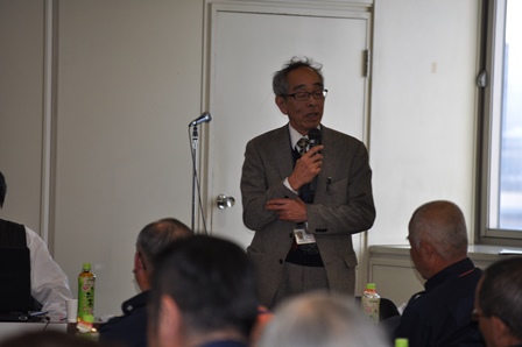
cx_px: 261
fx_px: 3260
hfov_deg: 9.2
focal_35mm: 225
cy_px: 174
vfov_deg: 6.1
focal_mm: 150
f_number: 5
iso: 450
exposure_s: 1/125
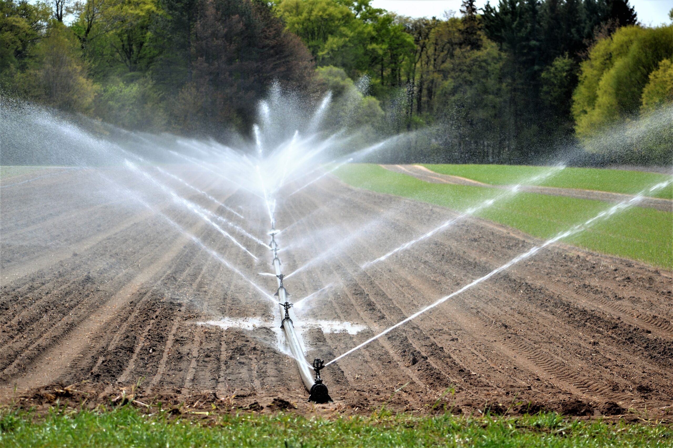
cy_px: 224
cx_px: 336
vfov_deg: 10.6
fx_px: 2412
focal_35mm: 129
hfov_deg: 15.9
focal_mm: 86
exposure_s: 1/500
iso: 125
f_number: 5.6
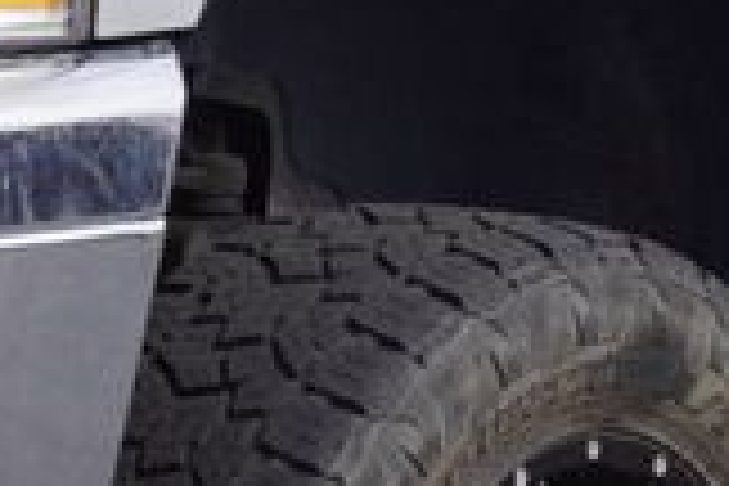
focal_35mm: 265
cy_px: 72
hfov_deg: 7.8
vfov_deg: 5.2
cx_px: 315
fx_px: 5366
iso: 100
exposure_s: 1/125
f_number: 11
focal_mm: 28
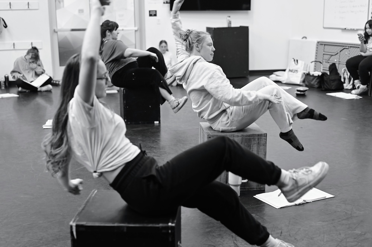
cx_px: 186
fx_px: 516
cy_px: 124
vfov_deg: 26.9
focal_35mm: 50
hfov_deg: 39.6
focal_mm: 50
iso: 1800
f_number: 2.8
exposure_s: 1/160
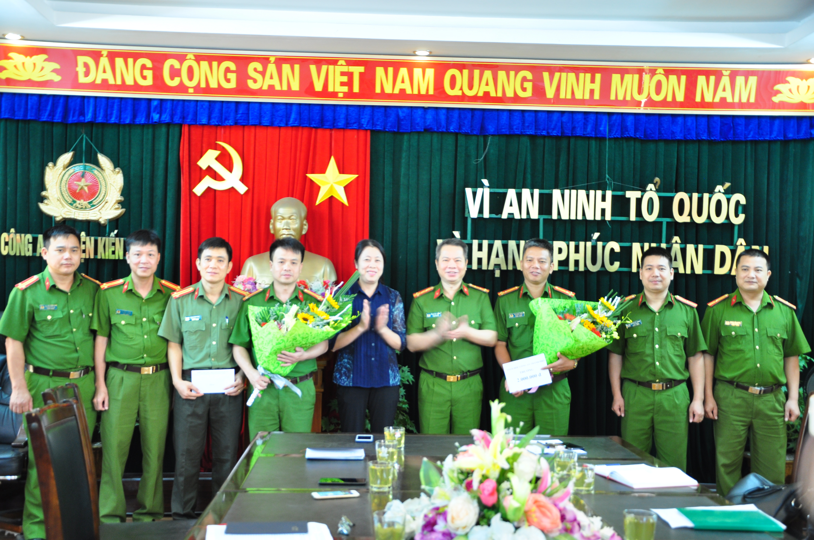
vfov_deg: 31.8
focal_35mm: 42
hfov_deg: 46.4
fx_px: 949
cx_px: 407
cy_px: 270
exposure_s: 1/8
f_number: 4
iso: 500
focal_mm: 28
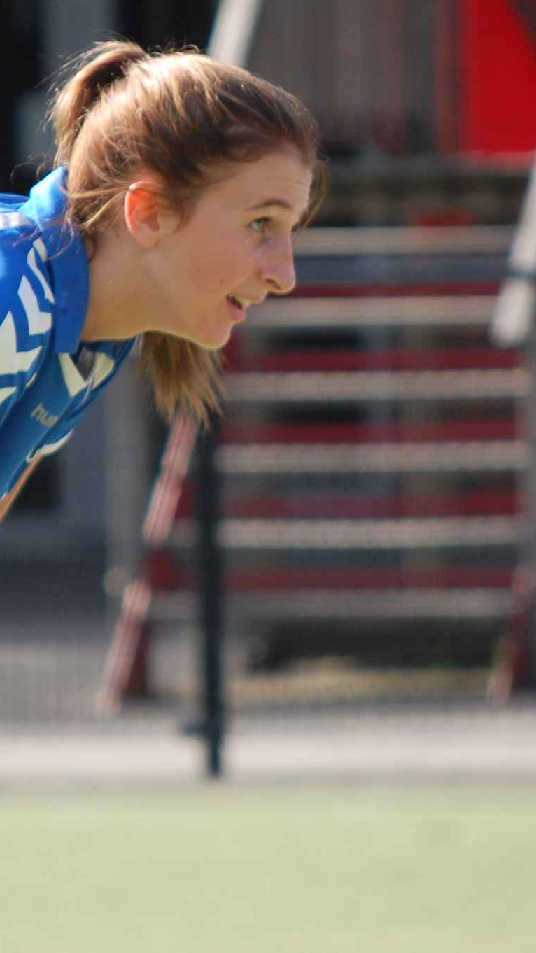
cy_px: 477
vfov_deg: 4.8
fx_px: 11371
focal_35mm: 450
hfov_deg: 2.7
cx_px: -169
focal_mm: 190
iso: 400
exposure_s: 1/640
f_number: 5.6
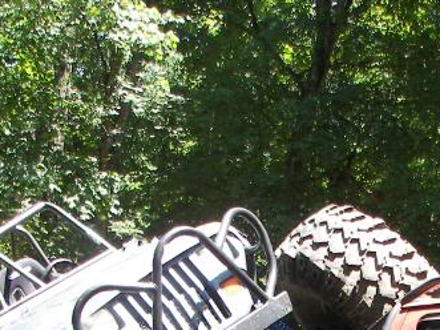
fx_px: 1105
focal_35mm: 87
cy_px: 383
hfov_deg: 22.4
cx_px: 312
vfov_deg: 16.3
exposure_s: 1/100
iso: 50
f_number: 2.8
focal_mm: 6
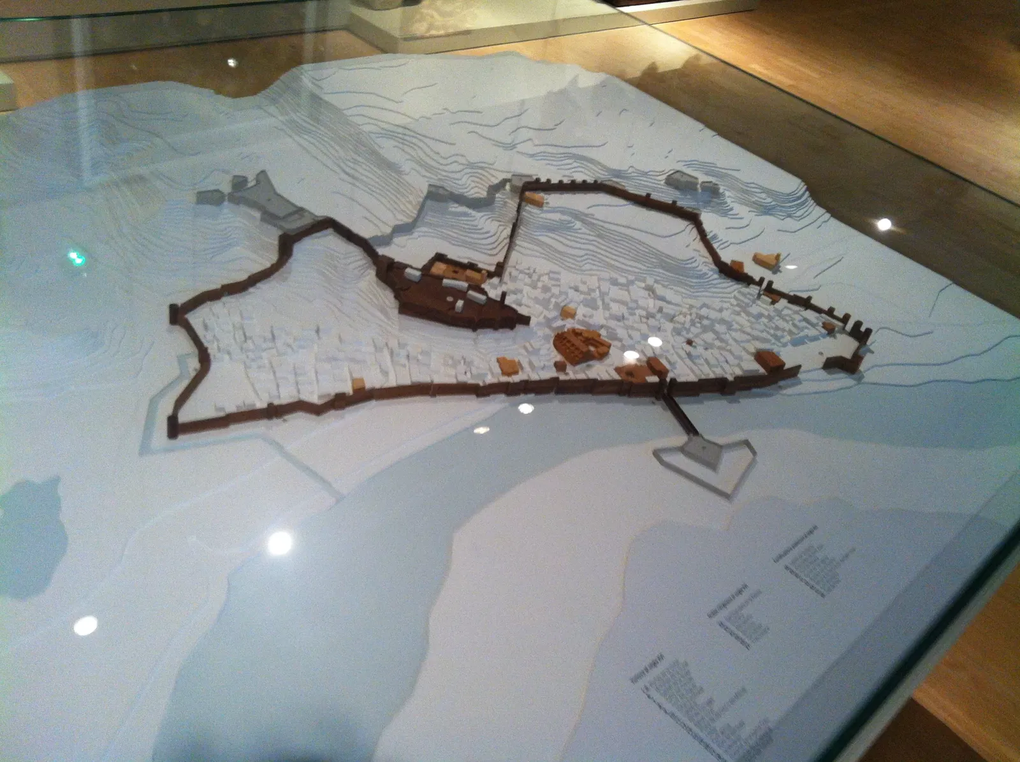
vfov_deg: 40.6
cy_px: 381
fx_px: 1030
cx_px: 510
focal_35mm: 35
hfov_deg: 52.7
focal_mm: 3.85
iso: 160
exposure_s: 1/15
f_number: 2.8
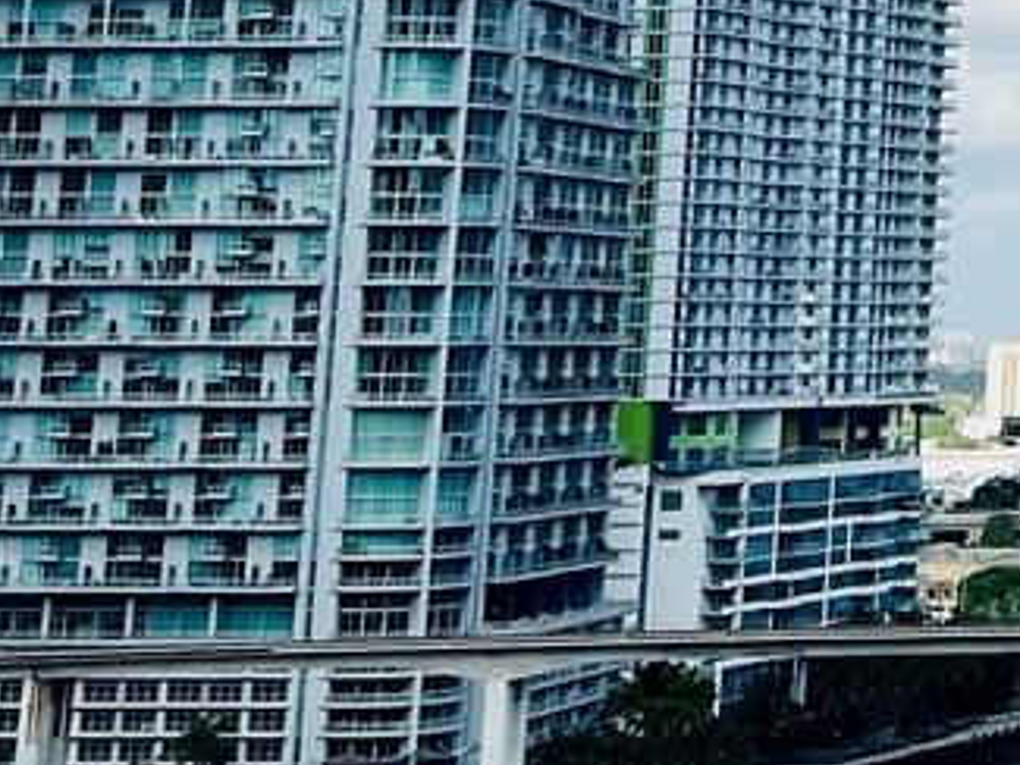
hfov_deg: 13.9
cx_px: 1748
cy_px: -492
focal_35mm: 128
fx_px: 3773
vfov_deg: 11.0
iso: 50
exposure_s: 1/6579
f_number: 1.5
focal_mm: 5.7
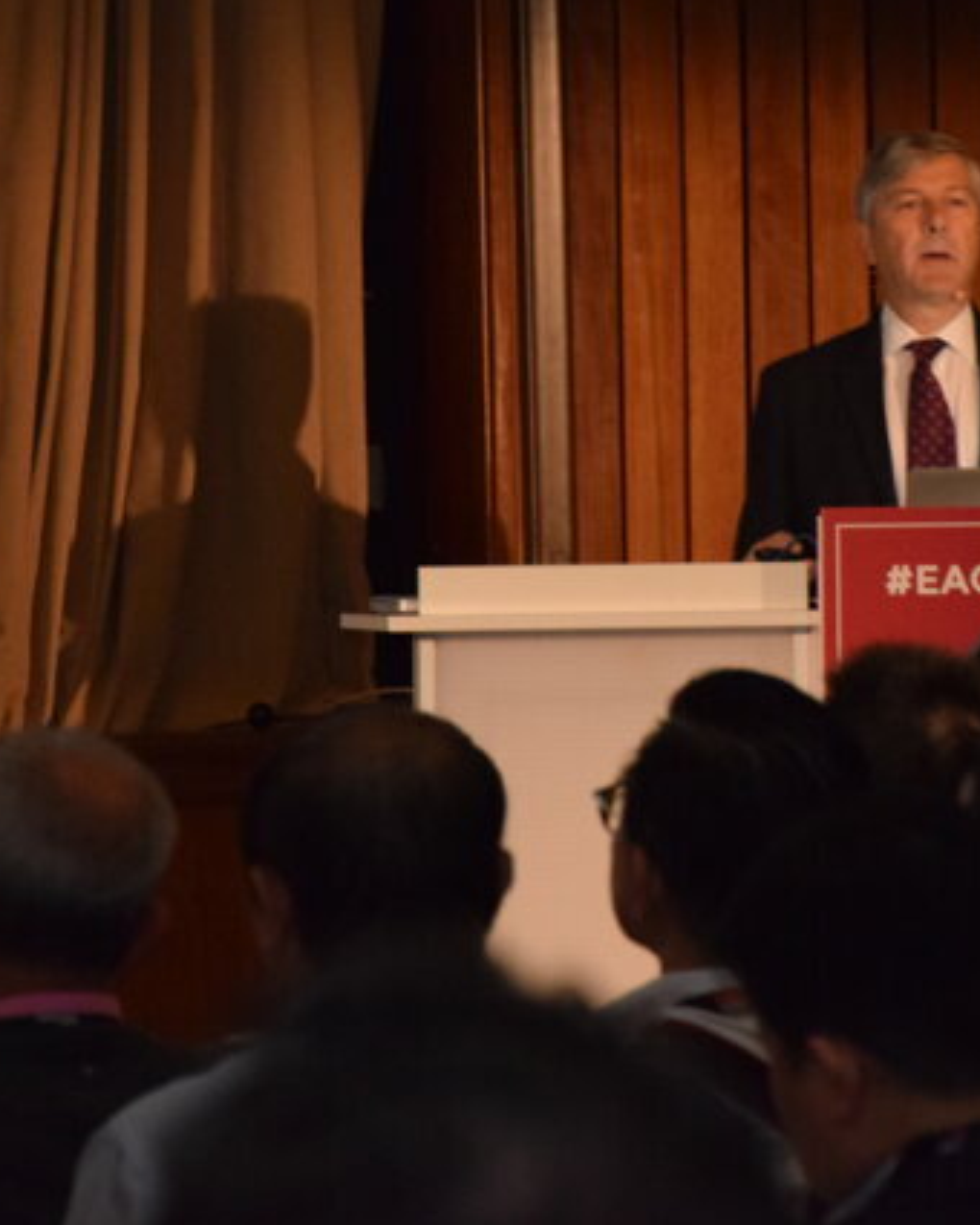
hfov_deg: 5.1
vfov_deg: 6.4
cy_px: 405
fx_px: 10911
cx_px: 787
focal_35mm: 301
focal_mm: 105
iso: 3200
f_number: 5.6
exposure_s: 1/60
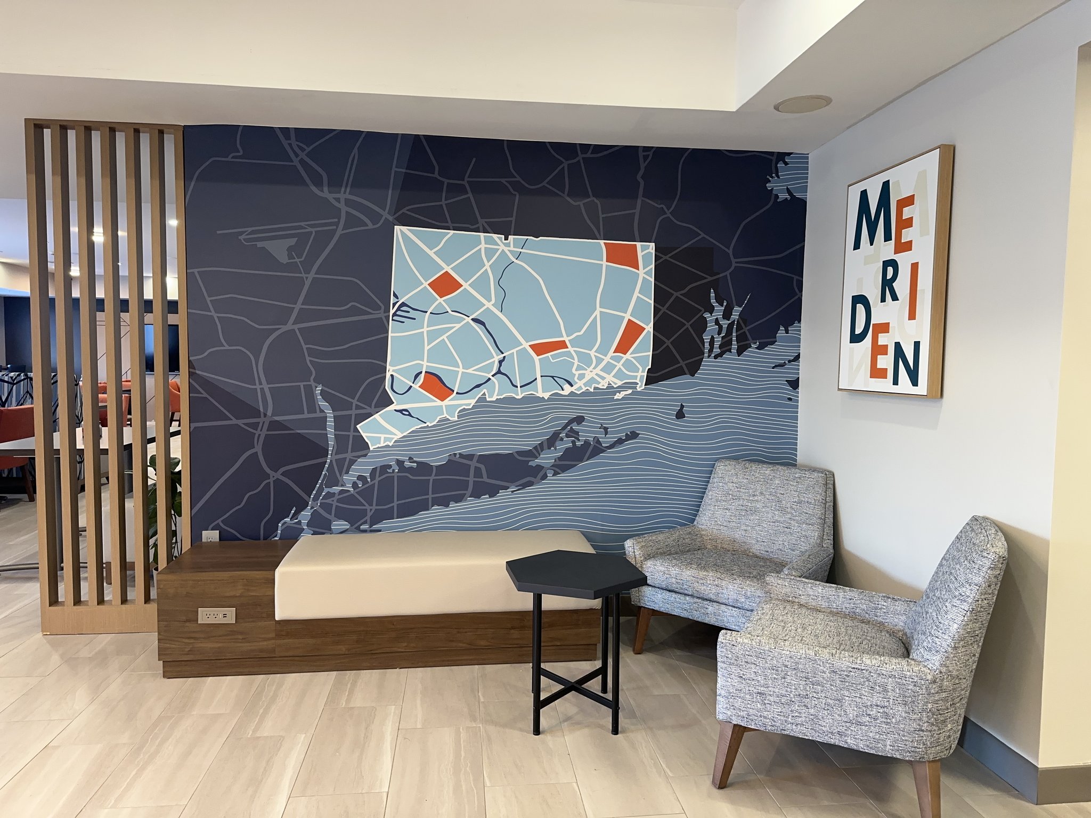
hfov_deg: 71.6
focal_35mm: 24
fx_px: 756
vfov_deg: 56.8
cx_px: 546
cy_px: 409
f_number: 1.78
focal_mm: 6.86
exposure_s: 1/60
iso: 200
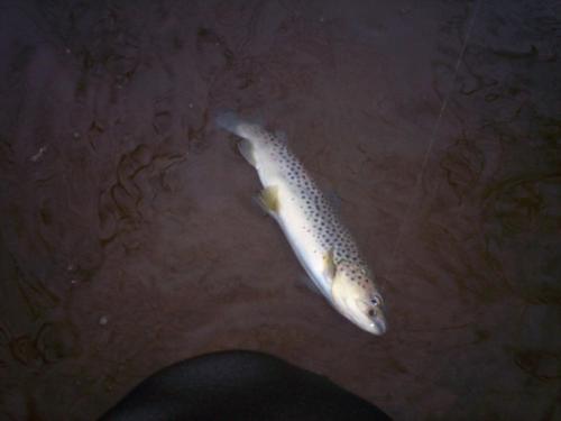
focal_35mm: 36
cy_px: 210
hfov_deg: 51.4
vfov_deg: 39.7
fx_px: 583
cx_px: 280
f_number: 4.5
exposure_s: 1/60
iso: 140
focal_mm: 6
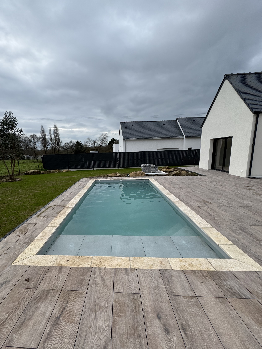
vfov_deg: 90.9
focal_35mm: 17
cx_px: 103
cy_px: 184
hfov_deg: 73.8
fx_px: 172
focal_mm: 2.22
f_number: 2.2
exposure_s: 1/569
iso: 40
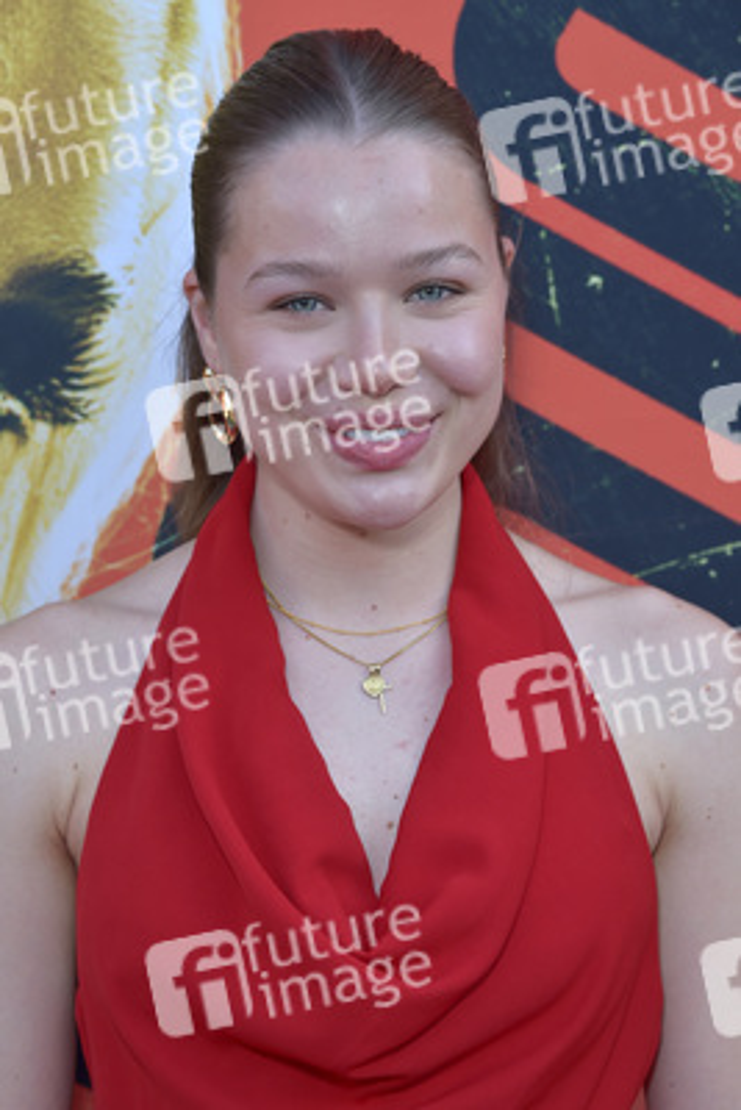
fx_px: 3393
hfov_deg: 12.5
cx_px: 370
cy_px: 555
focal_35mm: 110
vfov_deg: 18.6
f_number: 6.3
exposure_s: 1/250
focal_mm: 110
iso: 250
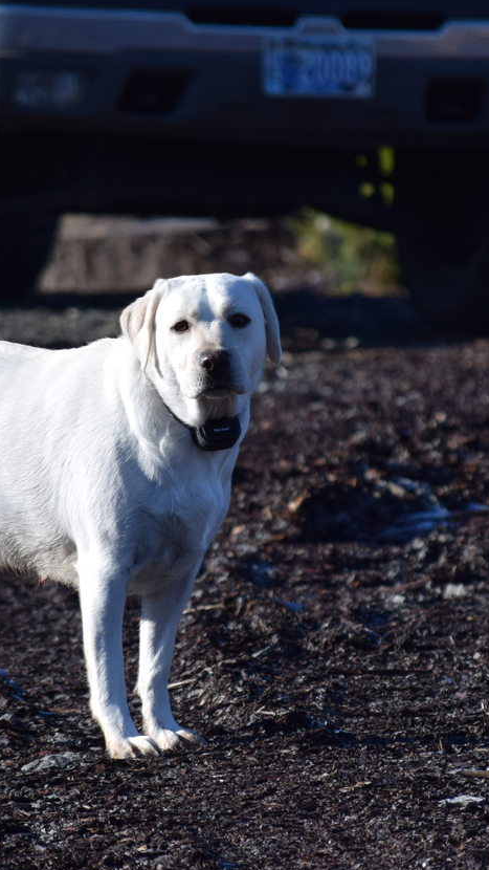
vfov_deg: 3.5
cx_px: 224
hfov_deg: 2.0
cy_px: 535
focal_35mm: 613
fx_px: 14128
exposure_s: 1/1600
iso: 400
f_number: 6.3
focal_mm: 200
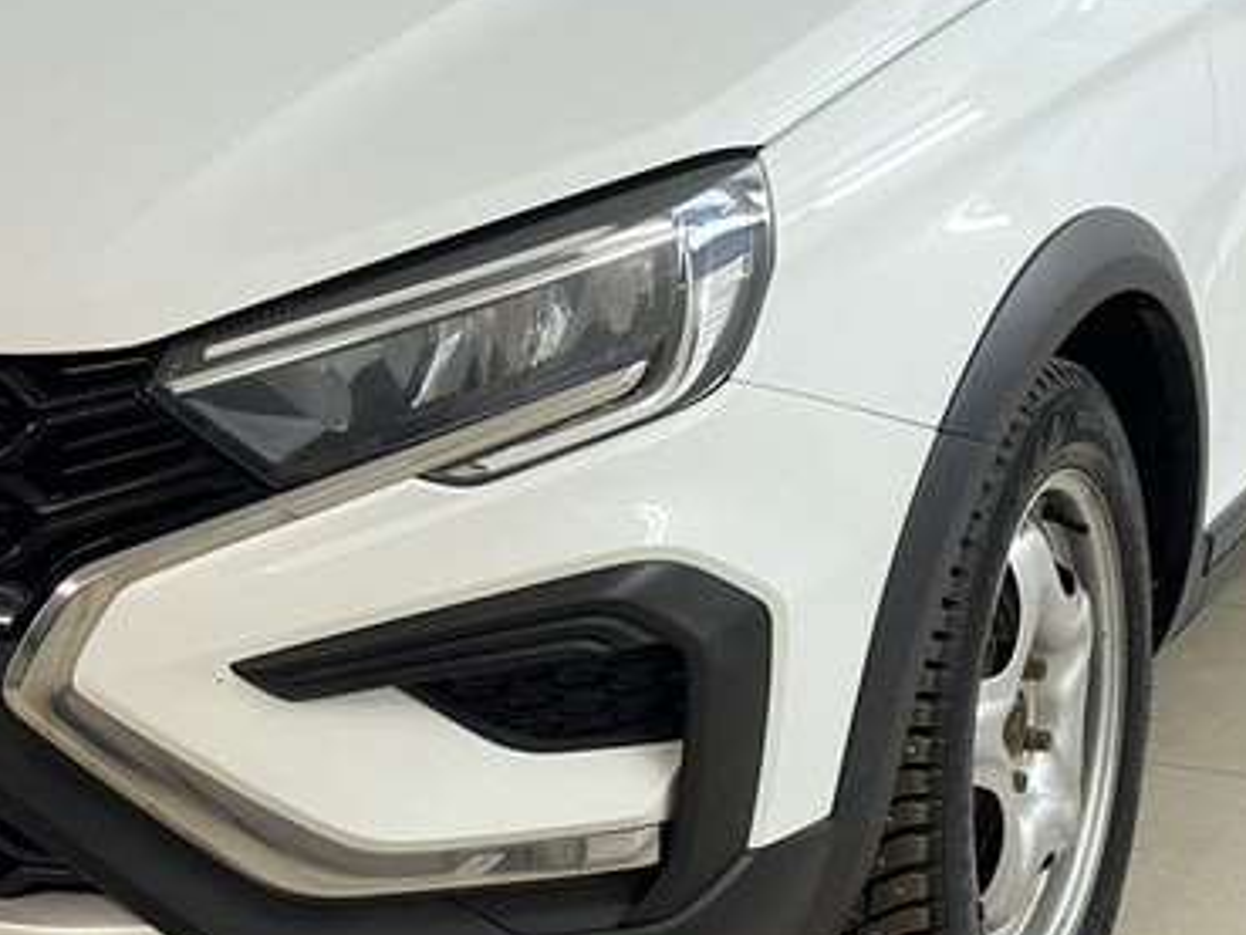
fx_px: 4213
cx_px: 382
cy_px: 177
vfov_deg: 12.6
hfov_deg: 16.8
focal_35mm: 117
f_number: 1.78
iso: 64
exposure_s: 1/100
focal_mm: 6.86
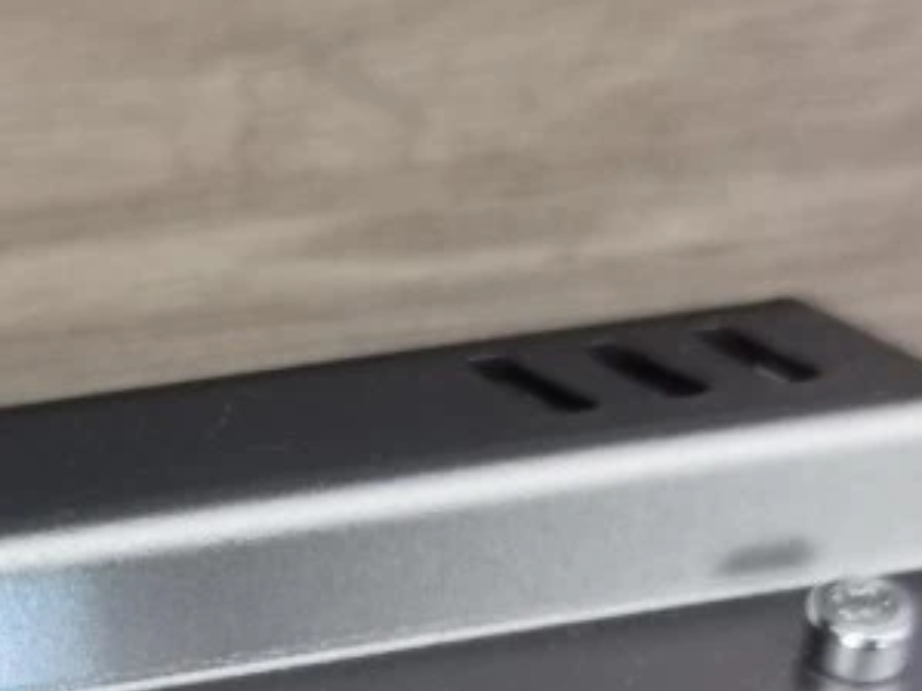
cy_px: 811
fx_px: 3275
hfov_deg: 15.8
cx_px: 74
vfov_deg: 11.8
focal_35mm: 123
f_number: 1.6
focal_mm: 5.56
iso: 500
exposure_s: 1/33.3
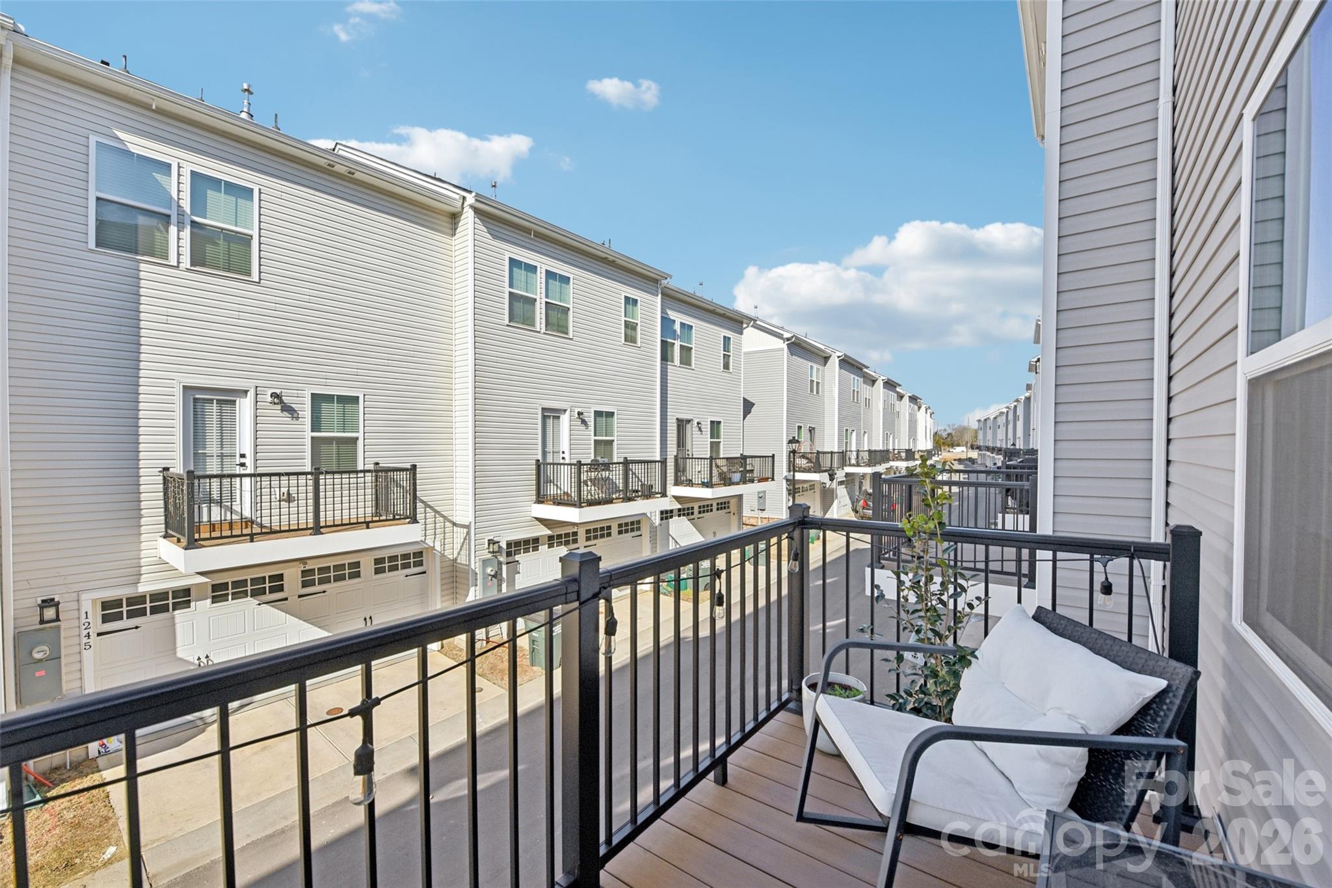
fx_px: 518
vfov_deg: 81.2
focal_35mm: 14
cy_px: 444
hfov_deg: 104.3
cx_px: 666
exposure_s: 1/800
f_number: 8
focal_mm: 14
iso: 200
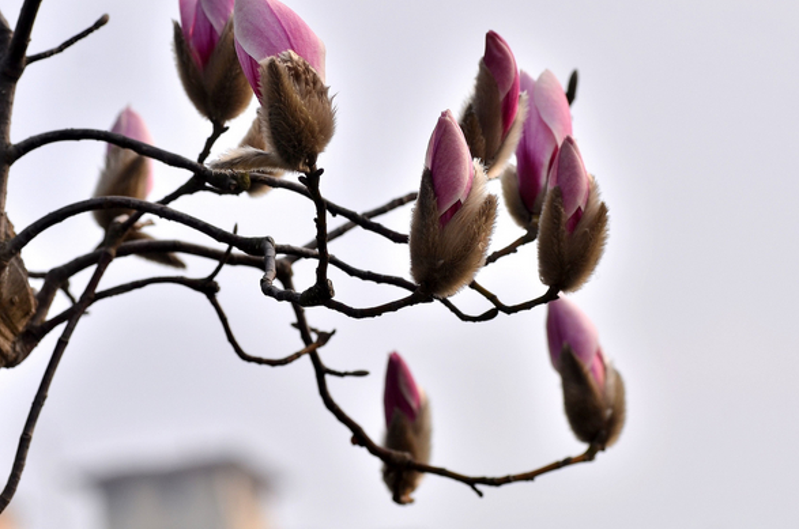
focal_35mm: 184
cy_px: 199
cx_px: 392
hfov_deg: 11.2
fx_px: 4076
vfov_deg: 7.4
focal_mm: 90
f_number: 8
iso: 100
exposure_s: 1/800
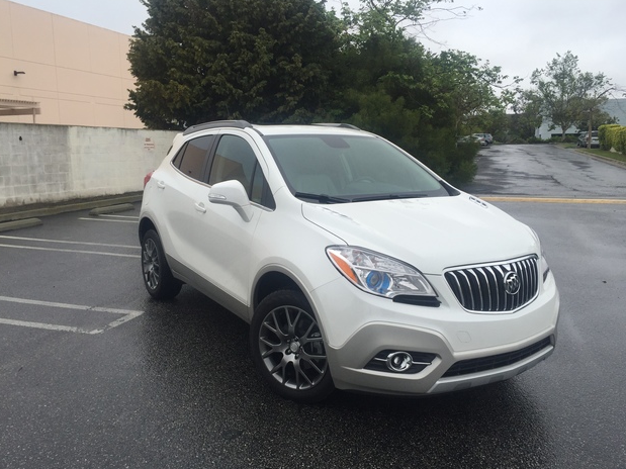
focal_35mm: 30
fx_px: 542
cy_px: 238
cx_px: 319
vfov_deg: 46.8
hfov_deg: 60.0
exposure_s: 1/964
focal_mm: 4.15
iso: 32
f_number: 2.2
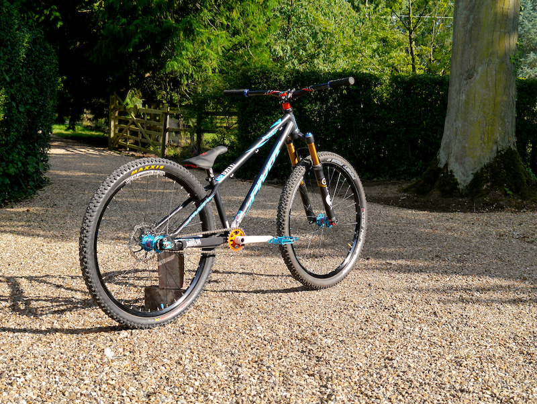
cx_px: 268
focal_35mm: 50
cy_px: 202
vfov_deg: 29.1
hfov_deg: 38.2
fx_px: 776
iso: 160
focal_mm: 25
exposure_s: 1/200
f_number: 6.3
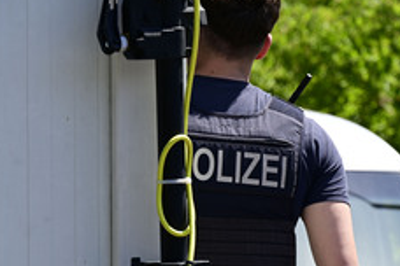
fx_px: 4400
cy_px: 210
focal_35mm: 396
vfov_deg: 3.5
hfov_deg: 5.2
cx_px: 245
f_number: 7.1
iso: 125
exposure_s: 1/250
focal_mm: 200
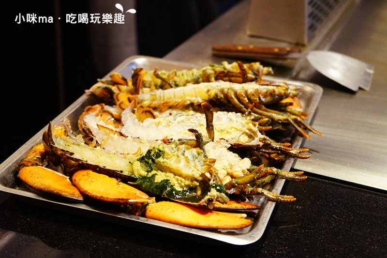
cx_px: 194
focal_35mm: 57
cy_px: 129
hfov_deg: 35.1
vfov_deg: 23.8
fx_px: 613
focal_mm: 57
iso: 3200
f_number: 5
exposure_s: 1/60
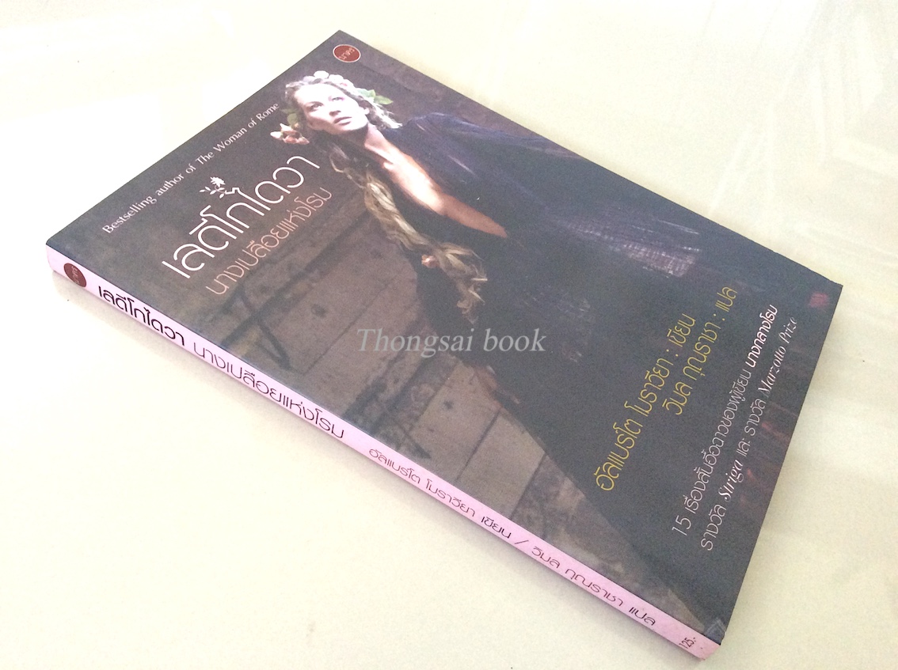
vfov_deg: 44.1
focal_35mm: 32
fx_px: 829
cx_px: 449
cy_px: 335
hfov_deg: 56.9
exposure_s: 1/25
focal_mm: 3.3
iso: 160
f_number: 2.4
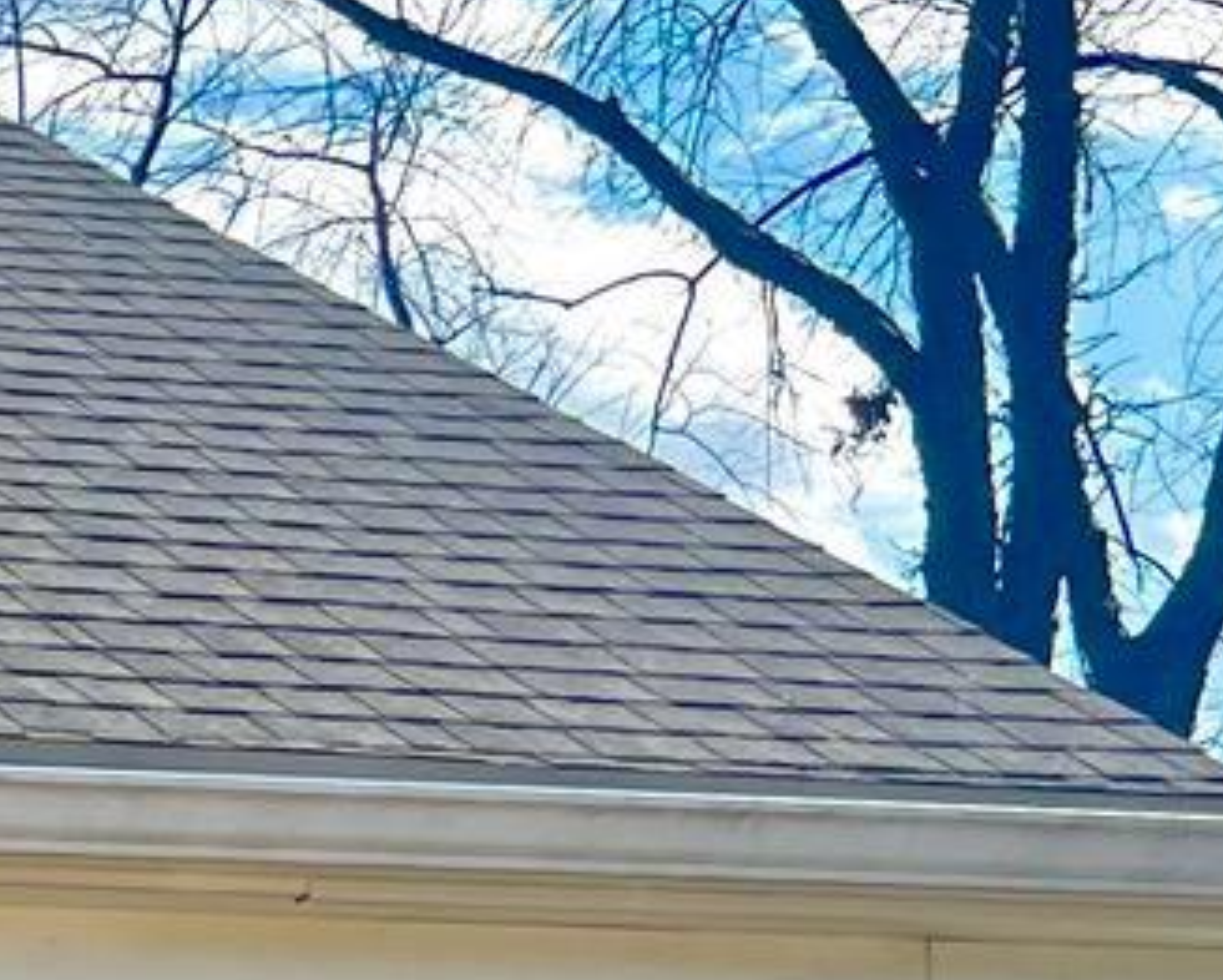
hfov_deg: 10.1
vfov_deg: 9.3
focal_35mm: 159
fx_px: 5759
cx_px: -1949
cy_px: 1679
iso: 50
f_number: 1.5
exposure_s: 1/1751
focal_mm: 5.7
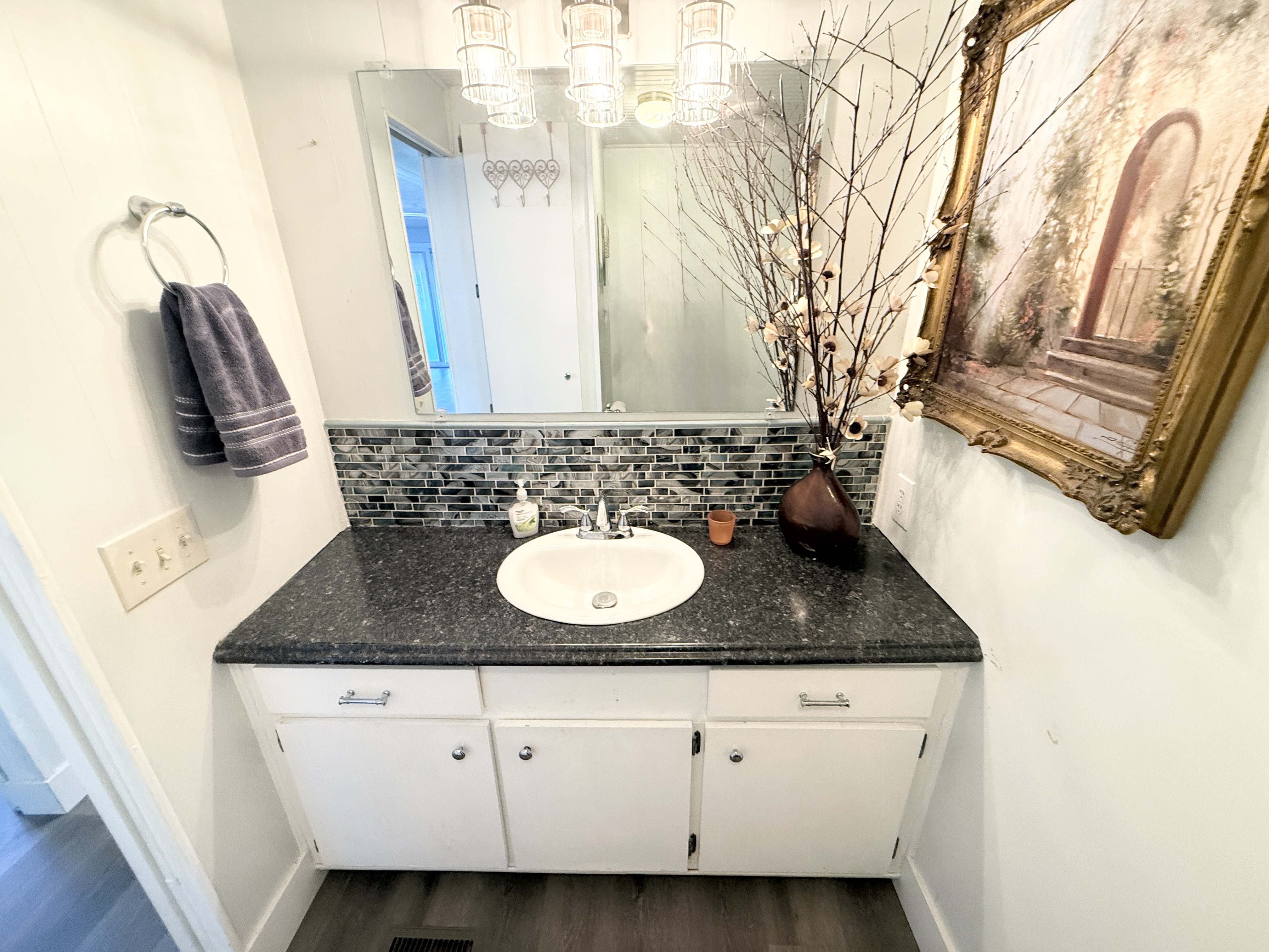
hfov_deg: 102.1
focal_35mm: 14
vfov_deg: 85.7
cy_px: 476
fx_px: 513
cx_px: 634
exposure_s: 1/60
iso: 400
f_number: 2.2
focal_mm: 2.22
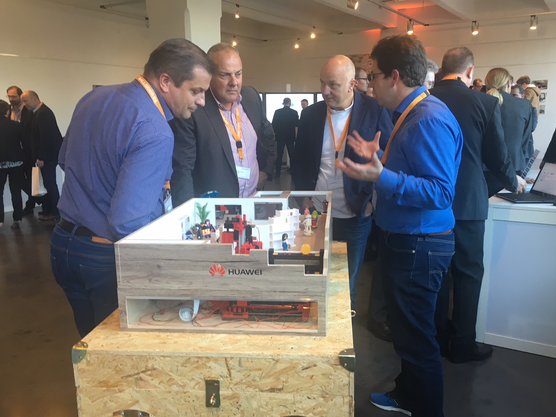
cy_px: 226
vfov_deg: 44.1
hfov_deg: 56.8
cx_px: 292
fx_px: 514
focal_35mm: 32
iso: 80
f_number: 2.2
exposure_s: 1/33
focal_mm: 4.15
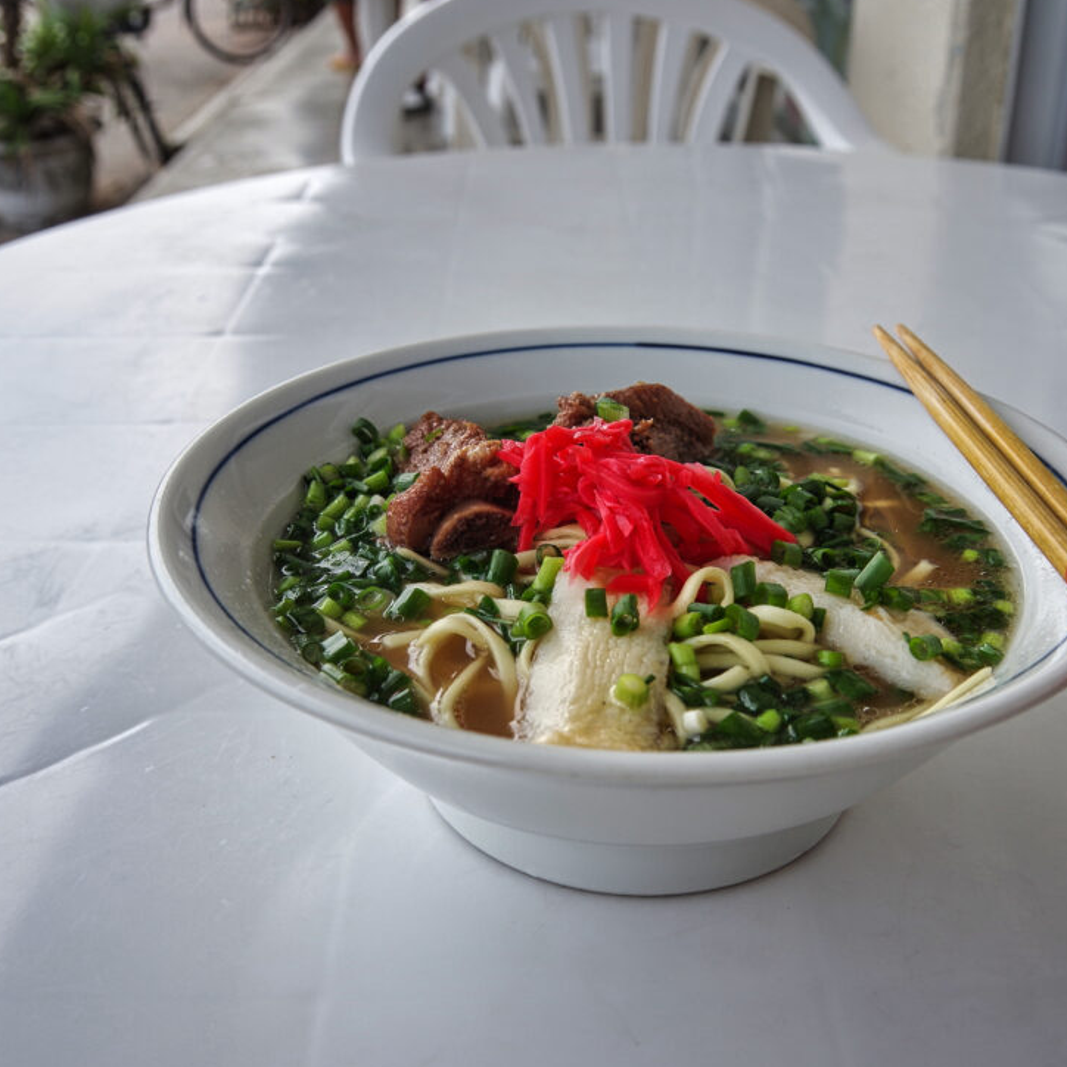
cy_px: 561
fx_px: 1290
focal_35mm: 37
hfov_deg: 44.7
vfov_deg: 44.9
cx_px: 631
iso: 100
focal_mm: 18
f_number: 5.6
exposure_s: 1/200
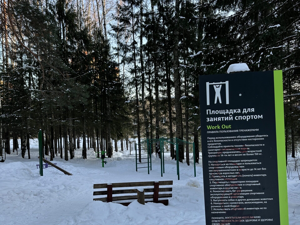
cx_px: 150
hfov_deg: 71.6
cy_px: 112
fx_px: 208
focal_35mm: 24
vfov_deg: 56.9
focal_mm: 6.86
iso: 64
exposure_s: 1/142
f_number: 1.78
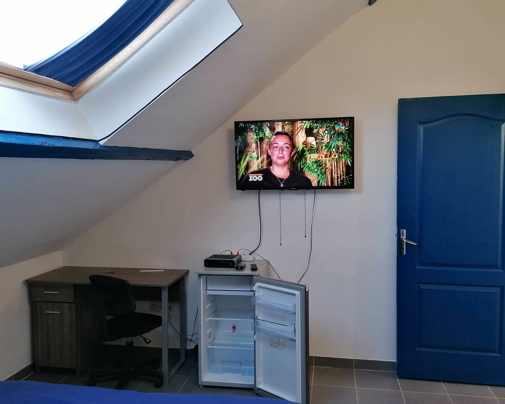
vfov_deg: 48.5
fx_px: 448
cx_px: 259
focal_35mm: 30
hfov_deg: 58.8
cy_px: 200
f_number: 1.8
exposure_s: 1/33.3
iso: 160
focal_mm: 4.75
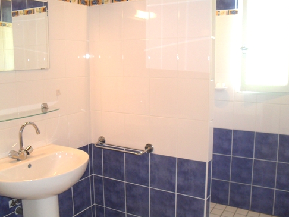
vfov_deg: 39.7
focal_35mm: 36
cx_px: 147
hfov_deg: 51.3
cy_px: 109
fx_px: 301
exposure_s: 1/45
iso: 200
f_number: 3.2
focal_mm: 6.3
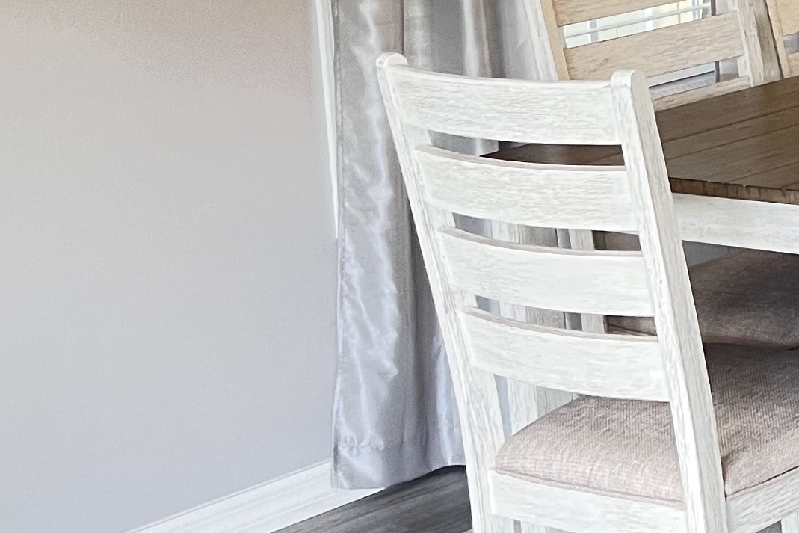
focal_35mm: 102
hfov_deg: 17.4
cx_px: 1304
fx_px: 2264
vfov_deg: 13.0
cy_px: -161
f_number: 1.5
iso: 160
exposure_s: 1/60
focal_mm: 5.7
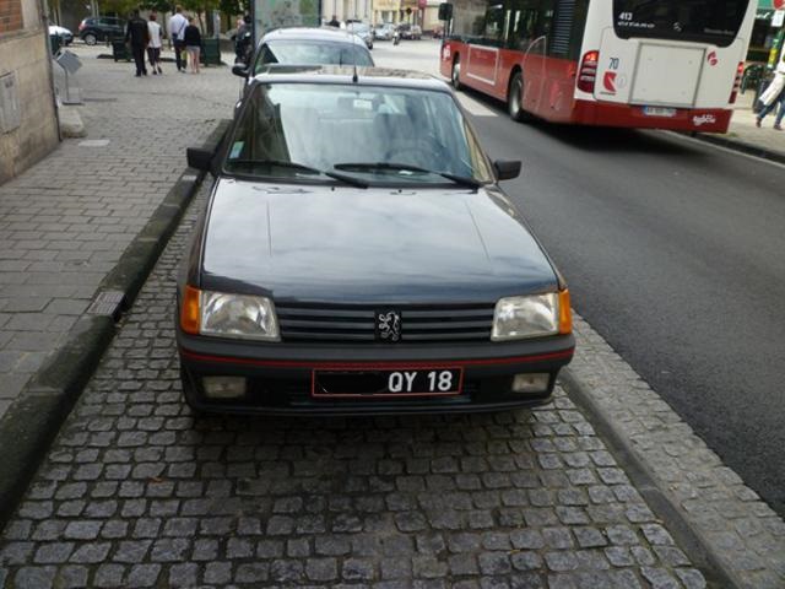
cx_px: 392
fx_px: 658
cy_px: 294
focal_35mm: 29
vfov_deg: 48.2
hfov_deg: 61.7
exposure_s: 1/250
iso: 80
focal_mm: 5.2
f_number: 3.3
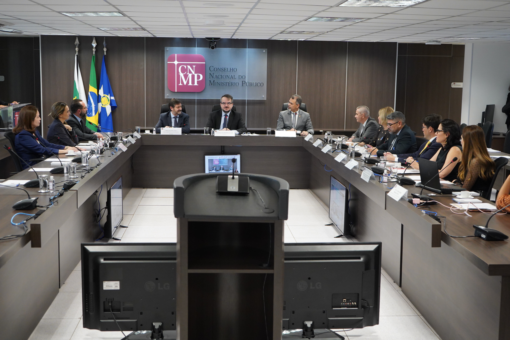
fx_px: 666
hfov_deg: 41.9
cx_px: 255
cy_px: 170
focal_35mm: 47
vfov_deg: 28.6
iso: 3200
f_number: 5
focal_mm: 47
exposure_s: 1/160
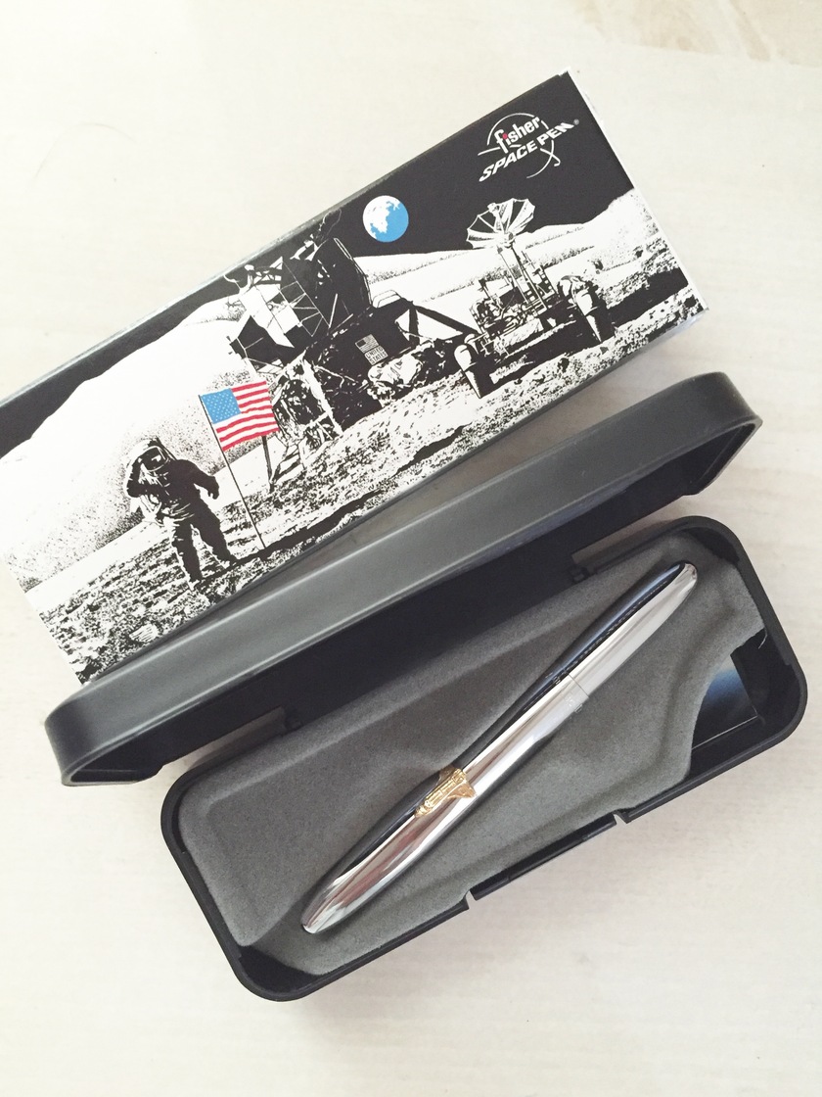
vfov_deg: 61.7
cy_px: 548
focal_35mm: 29
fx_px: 918
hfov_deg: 48.2
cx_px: 411
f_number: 2.2
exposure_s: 1/15
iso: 320
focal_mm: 4.15
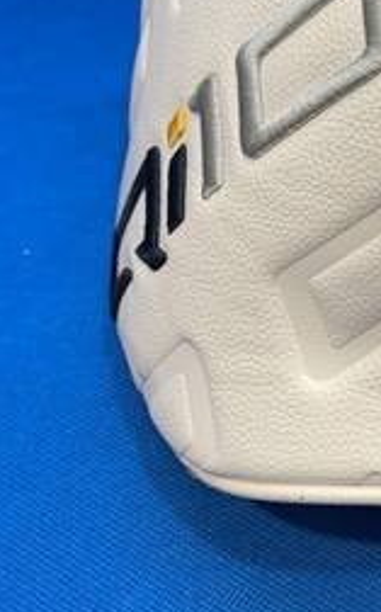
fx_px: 1166
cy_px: 160
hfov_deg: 16.3
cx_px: 638
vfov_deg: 29.0
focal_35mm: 70
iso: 80
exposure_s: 1/120
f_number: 1.8
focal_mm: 4.25
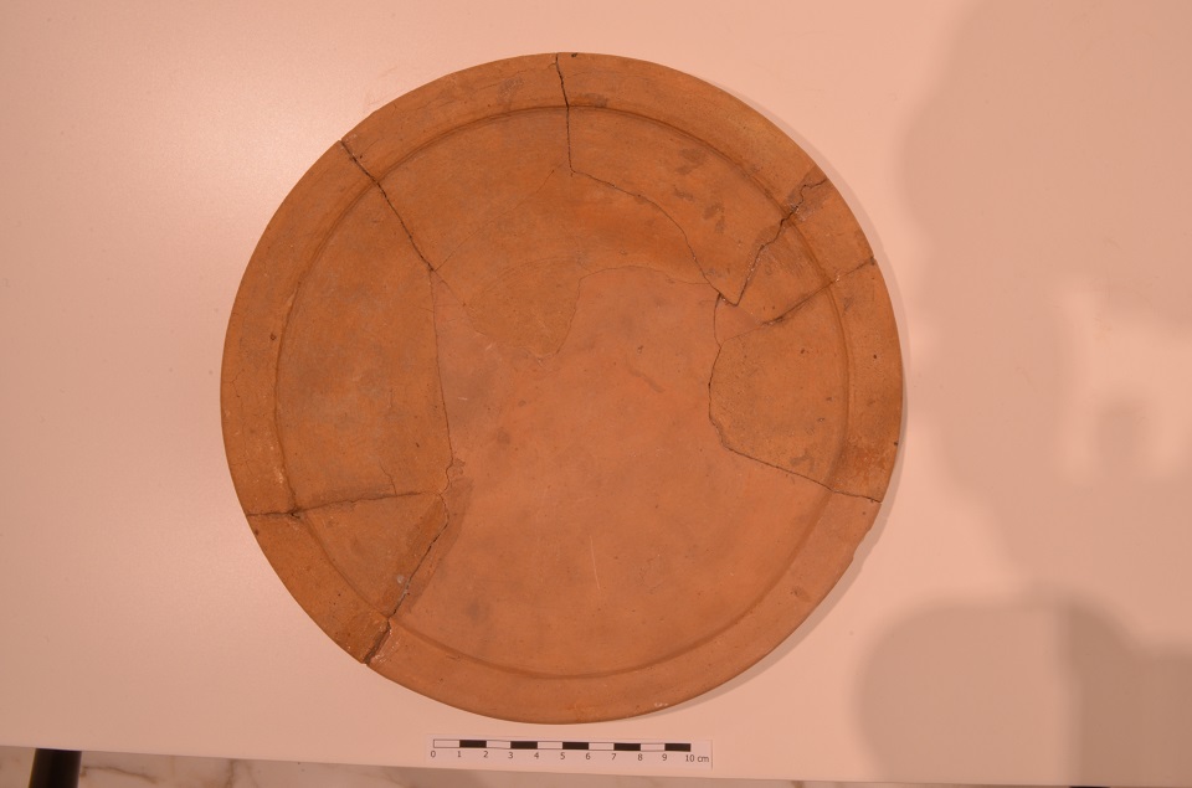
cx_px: 596
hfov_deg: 57.3
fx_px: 1090
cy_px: 394
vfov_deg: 39.8
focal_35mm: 33
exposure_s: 1/1.3
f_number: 25
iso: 250
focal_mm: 22
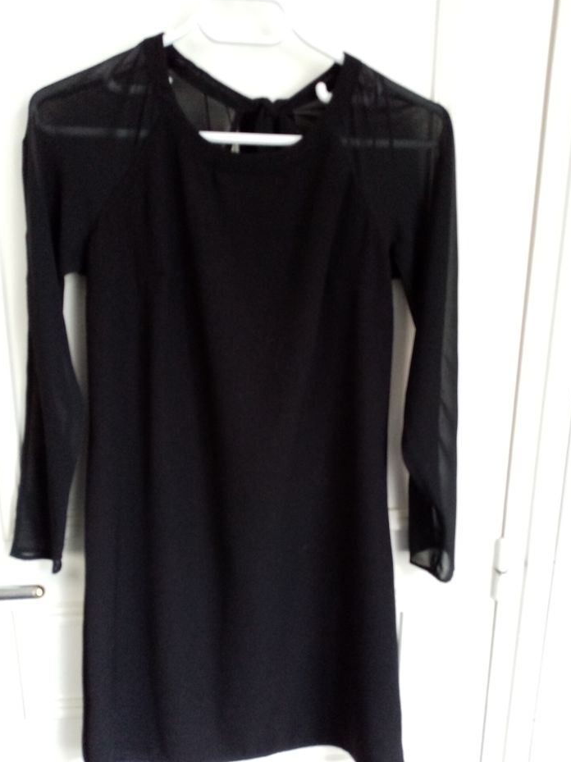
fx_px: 616
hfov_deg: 49.7
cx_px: 304
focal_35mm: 28
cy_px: 398
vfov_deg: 63.4
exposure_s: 1/25
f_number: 1.8
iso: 387
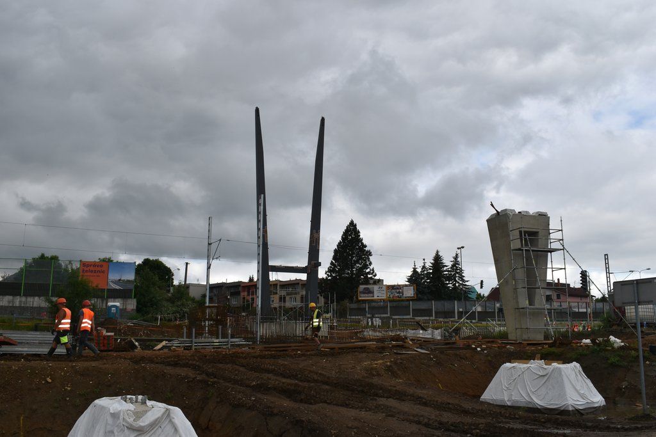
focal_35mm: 33
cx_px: 328
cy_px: 218
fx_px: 601
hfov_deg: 57.2
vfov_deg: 40.0
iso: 100
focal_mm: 22
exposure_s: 1/200
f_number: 13
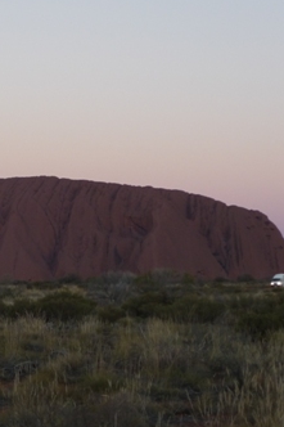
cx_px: 23
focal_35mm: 94
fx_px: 1113
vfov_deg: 21.7
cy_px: 212
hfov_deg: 14.4
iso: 200
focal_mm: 11.1
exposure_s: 1/60
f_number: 3.9
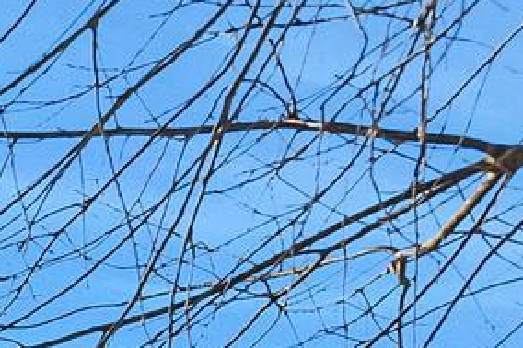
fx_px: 2041
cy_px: 1161
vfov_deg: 7.9
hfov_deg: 9.9
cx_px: -1160
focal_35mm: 141
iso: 100
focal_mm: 13
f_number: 10
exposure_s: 1/400
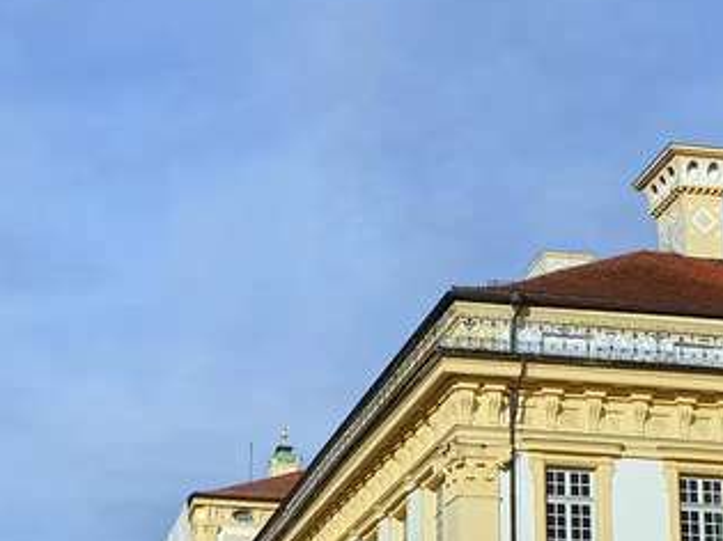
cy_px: 580
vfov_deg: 21.2
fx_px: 1378
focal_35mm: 66
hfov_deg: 29.2
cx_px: 252
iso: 50
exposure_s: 1/3592
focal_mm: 4.3
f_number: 2.4
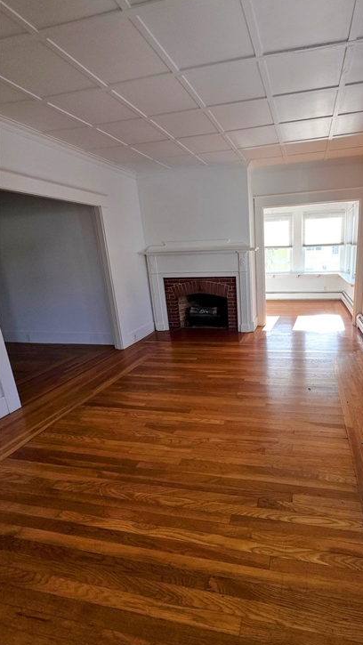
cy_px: 321
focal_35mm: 15
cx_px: 253
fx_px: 257
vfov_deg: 103.0
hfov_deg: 67.8
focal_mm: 2.2
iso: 32
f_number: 1.9
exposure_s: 1/120
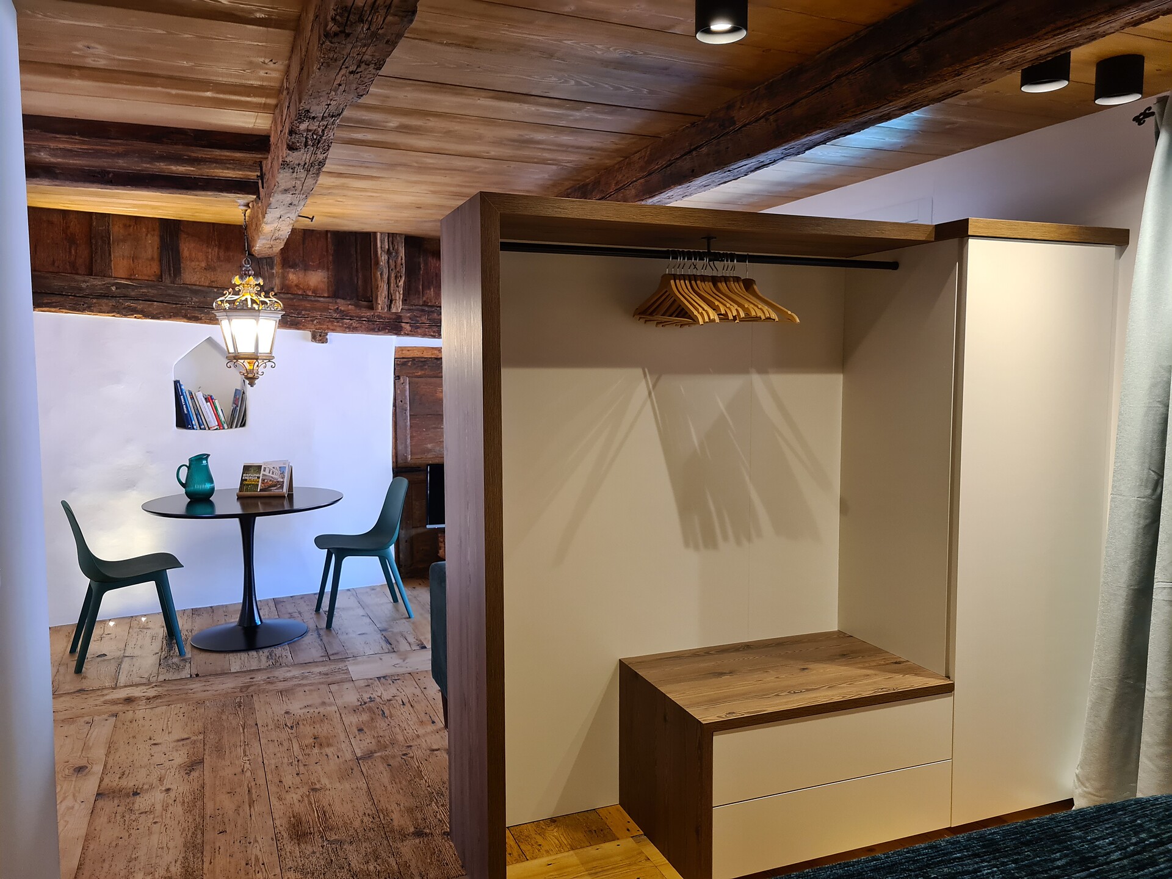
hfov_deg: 67.3
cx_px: 586
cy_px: 440
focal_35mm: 26
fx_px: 880
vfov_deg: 53.1
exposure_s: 1/50
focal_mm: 5.4
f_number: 1.8
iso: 160
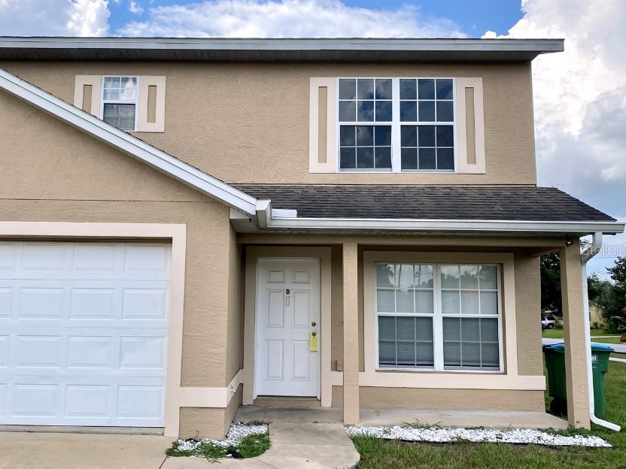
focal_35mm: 32
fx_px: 579
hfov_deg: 56.6
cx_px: 267
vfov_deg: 44.1
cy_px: 249
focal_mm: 4.25
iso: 32
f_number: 1.8
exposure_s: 1/1866
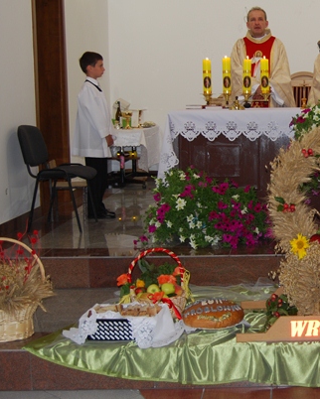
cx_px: 320
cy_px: 168
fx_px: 828
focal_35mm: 70
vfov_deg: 27.1
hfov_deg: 21.1
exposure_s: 1/60
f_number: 4
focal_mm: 26
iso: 200
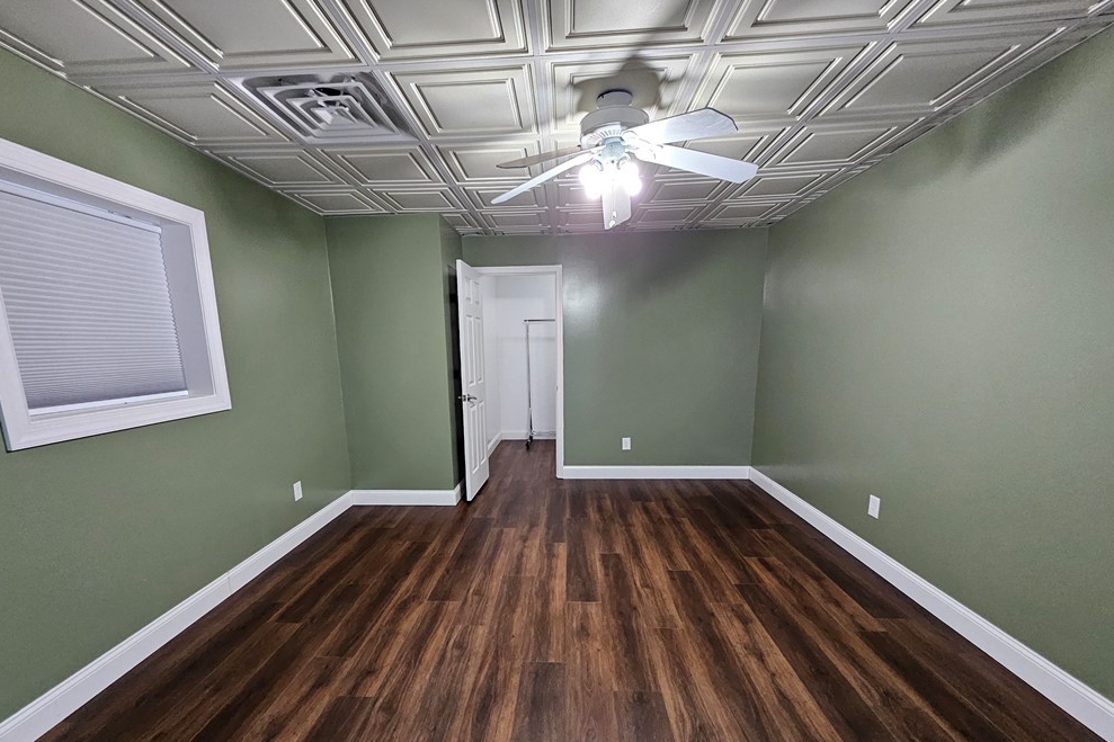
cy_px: 426
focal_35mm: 14
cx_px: 547
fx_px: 433
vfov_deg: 80.7
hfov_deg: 104.3
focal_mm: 1.74
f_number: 2.2
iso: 400
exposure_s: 1/60
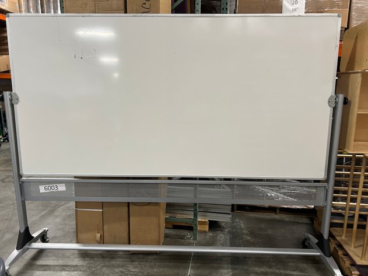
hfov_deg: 67.3
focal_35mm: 26
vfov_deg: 53.0
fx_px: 276
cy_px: 138
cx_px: 184
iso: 160
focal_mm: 5.7
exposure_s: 1/60
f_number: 1.5
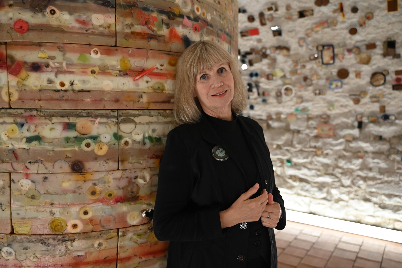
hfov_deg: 62.8
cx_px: 201
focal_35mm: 30
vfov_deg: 44.2
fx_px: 329
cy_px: 134
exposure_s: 1/125
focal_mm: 29.5
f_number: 2.8
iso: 2500
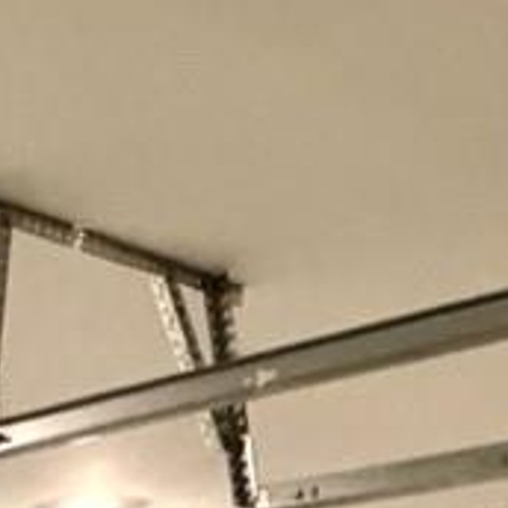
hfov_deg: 14.1
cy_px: 1465
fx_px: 1909
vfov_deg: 10.9
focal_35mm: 115
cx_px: -272
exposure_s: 1/40
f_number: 2.2
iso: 1000
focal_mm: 2.22
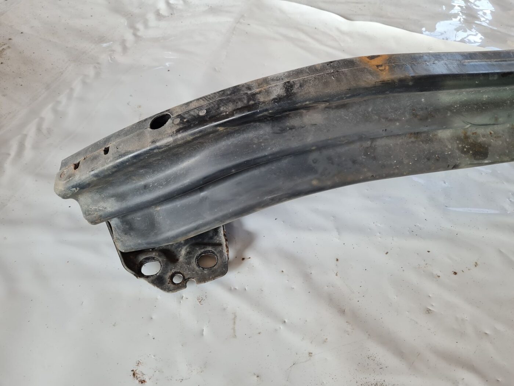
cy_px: 193
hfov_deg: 67.3
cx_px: 257
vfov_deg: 53.1
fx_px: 386
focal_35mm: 26
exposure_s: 1/100
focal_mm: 5.4
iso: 80
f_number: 1.8
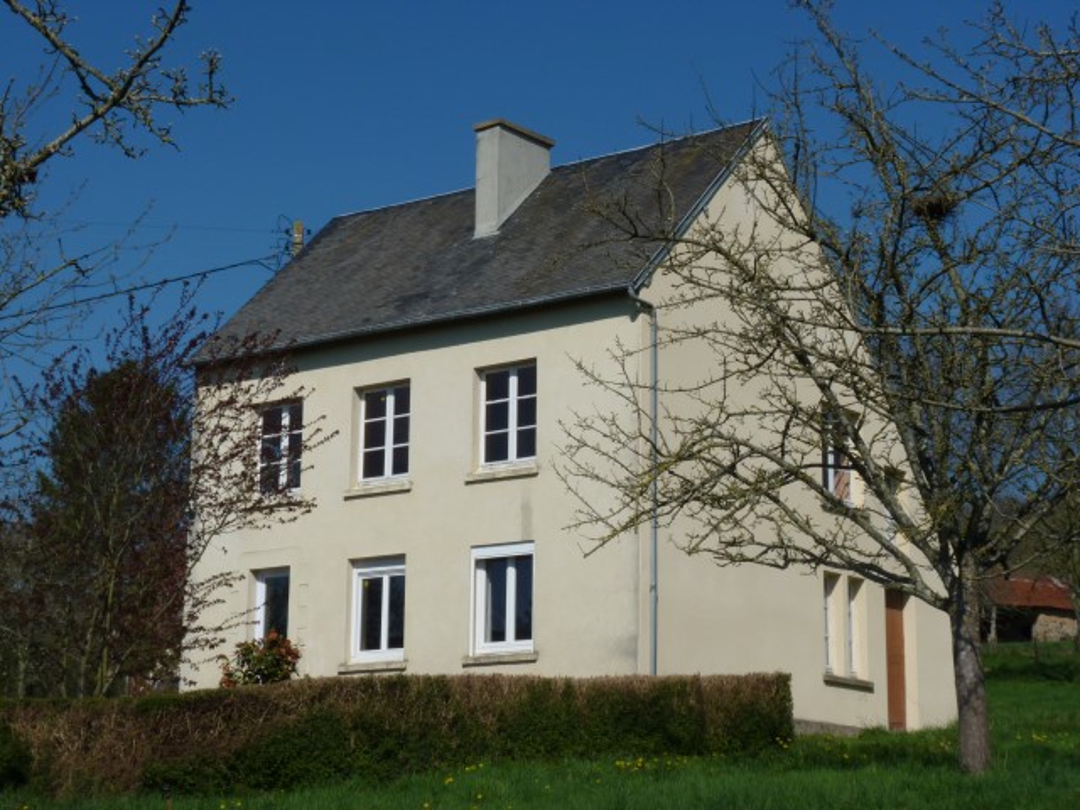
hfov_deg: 27.0
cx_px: 540
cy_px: 405
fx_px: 2246
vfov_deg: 20.4
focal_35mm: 72
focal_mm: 12.8
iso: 80
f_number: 7.1
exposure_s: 1/500
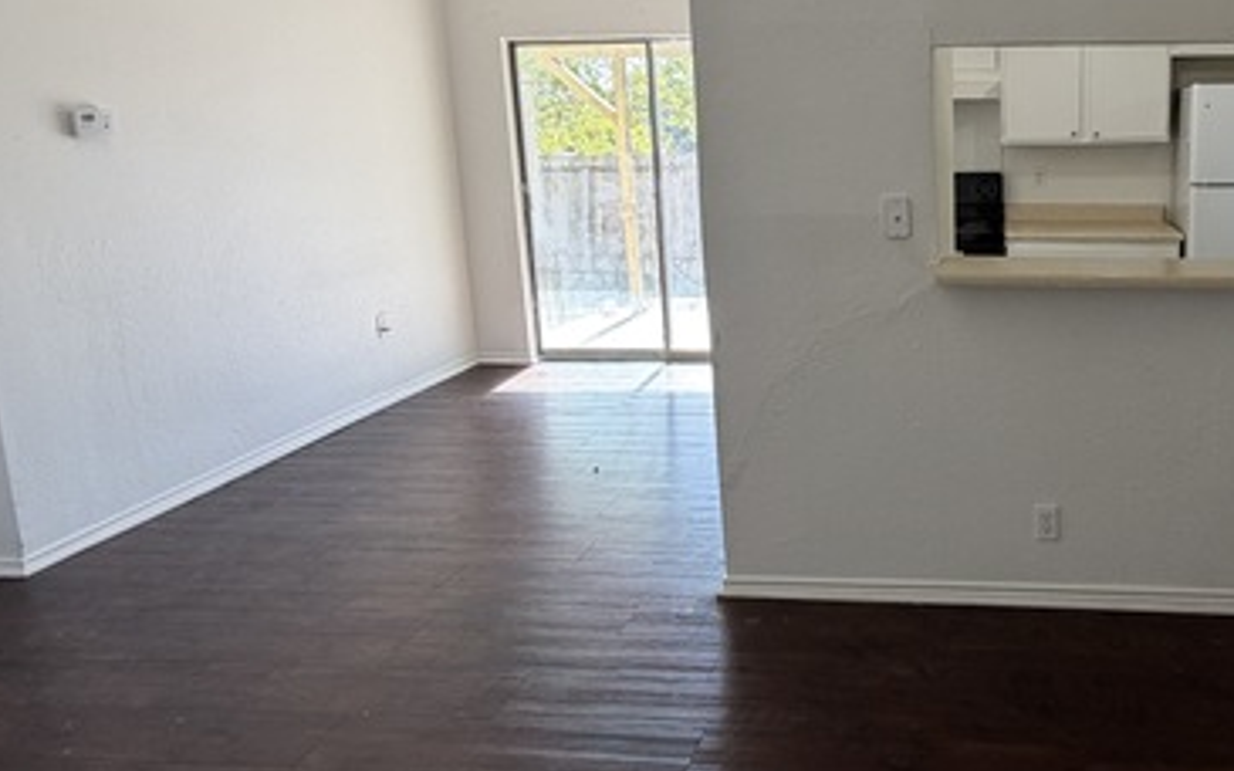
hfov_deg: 65.4
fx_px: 874
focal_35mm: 26
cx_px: 950
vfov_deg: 46.6
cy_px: 240
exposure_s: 1/121
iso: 125
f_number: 2.2
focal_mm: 2.22
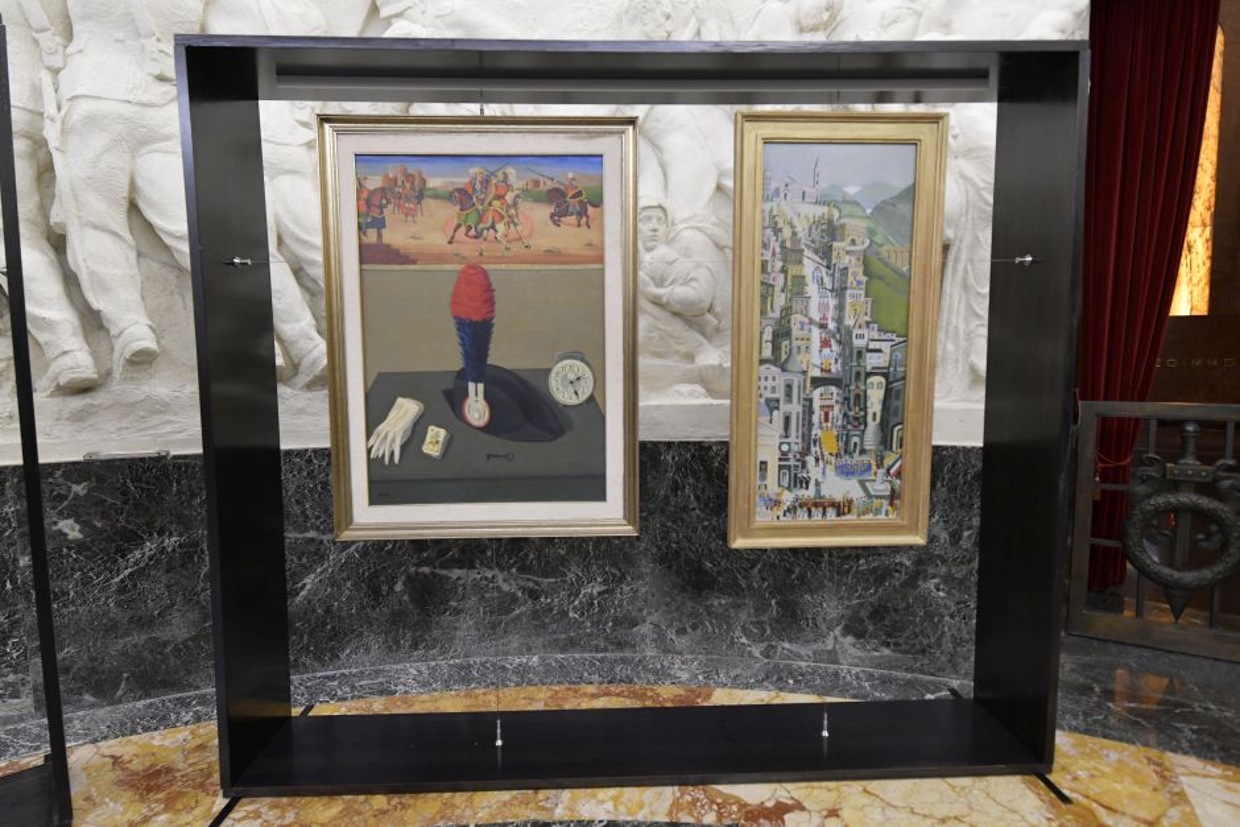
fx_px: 655
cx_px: 620
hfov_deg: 86.9
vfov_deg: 64.6
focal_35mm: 19
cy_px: 414
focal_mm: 19
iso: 2800
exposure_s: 1/80
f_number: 3.5
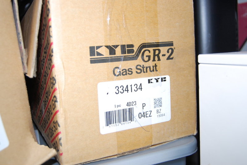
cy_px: 82
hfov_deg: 49.6
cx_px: 124
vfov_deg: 34.2
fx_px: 267
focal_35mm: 39
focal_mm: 26
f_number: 4
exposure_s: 1/60
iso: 200
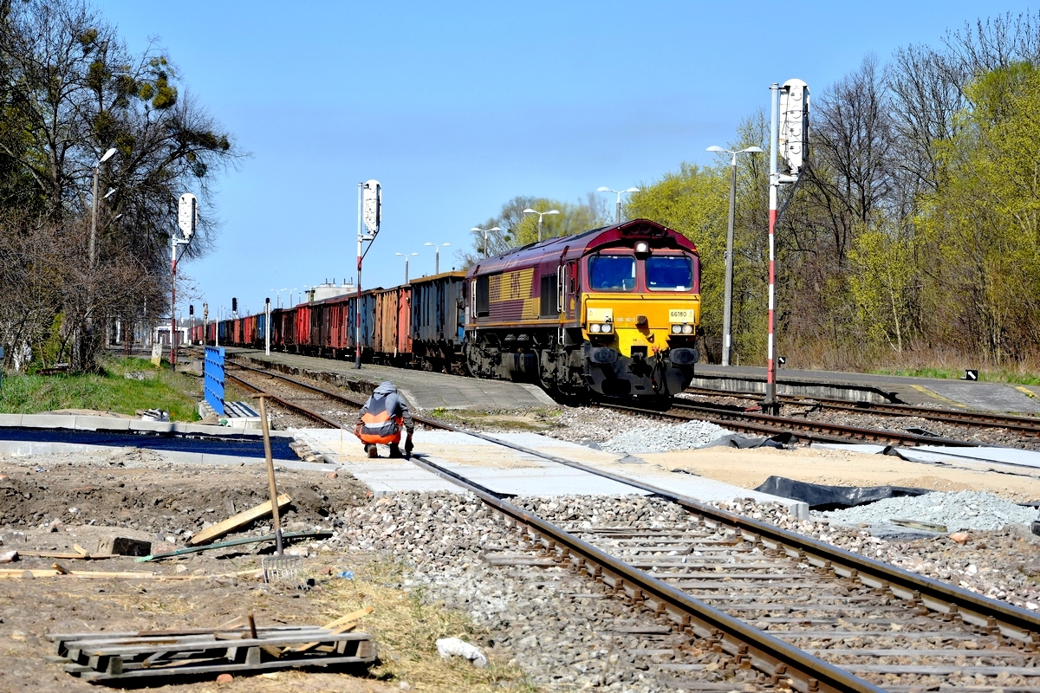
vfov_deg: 15.7
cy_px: 346
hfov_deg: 23.4
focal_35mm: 87
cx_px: 520
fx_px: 2513
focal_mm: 58
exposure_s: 1/640
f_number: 6.3
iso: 100
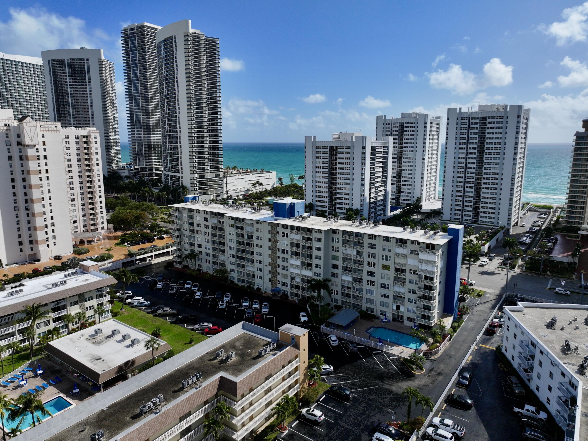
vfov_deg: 56.8
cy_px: 220
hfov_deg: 71.6
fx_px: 407
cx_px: 294
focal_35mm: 24
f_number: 2.8
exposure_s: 1/5000
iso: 120
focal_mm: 12.29
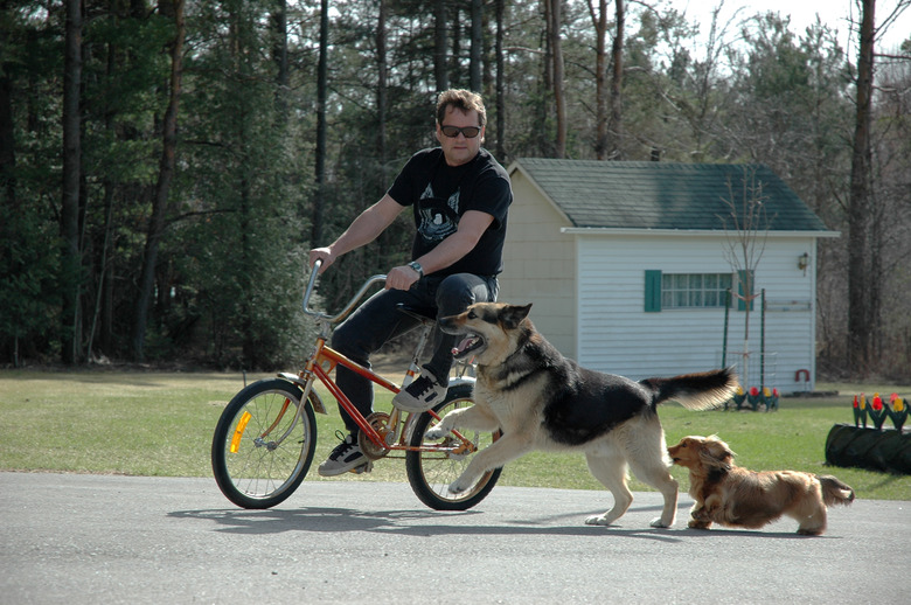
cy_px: 302
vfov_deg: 13.0
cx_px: 456
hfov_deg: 19.5
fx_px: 2654
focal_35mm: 105
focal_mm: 70
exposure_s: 1/500
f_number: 4.5
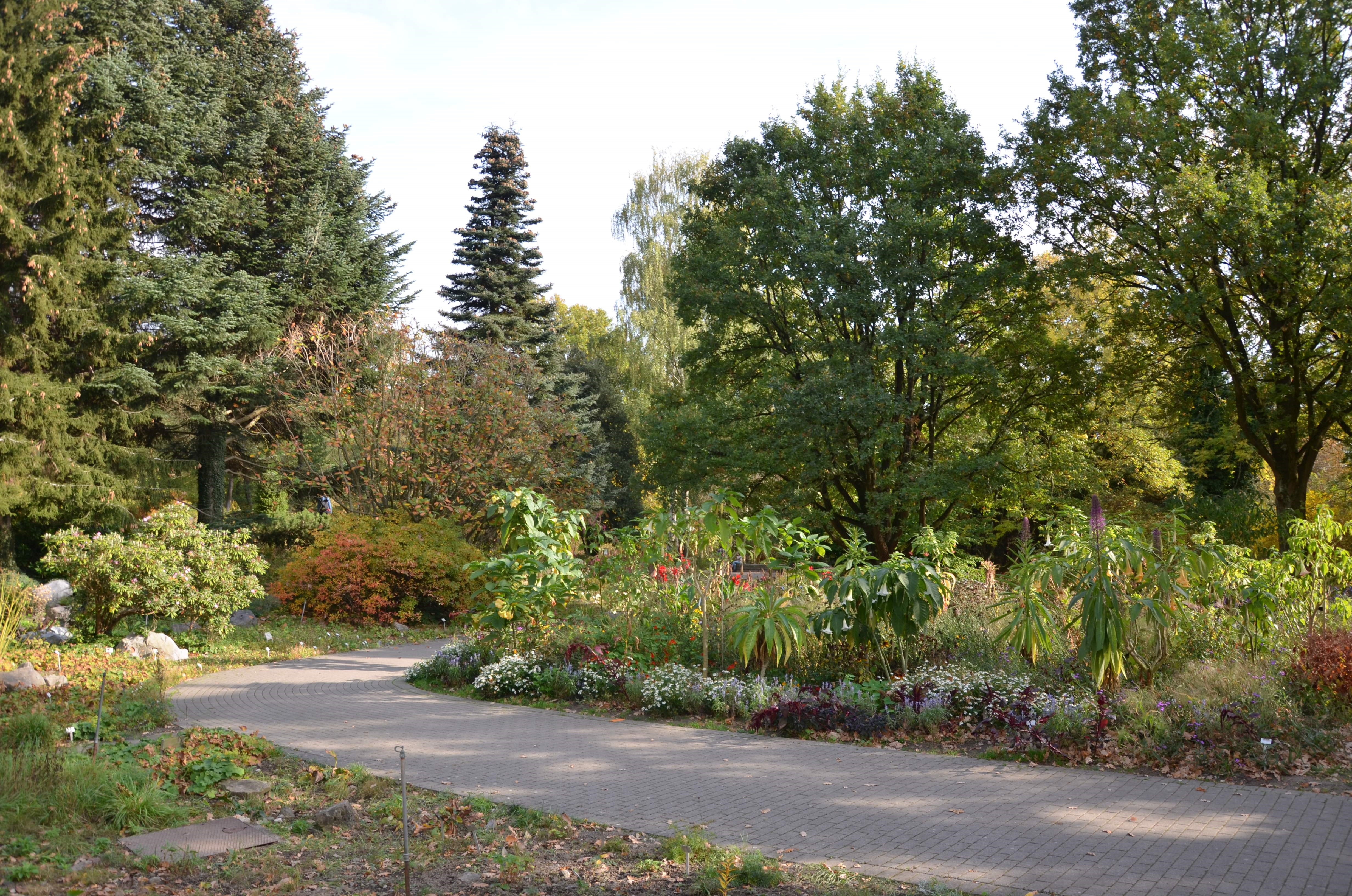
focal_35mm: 27
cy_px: 448
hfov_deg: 67.5
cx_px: 676
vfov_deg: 47.7
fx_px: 1012
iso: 100
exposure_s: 1/200
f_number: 5
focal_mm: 18
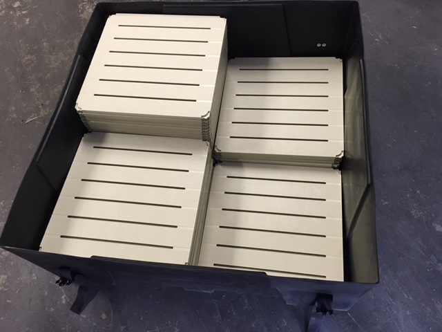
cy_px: 166
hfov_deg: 61.7
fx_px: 370
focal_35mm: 29
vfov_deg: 48.2
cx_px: 221
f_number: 2.2
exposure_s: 1/30
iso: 125
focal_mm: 4.15
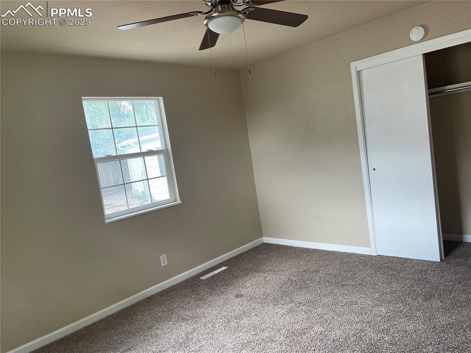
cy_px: 176
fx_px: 354
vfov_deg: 53.0
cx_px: 236
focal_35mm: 26
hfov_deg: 67.3
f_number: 1.6
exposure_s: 1/120
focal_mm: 5.1
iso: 100
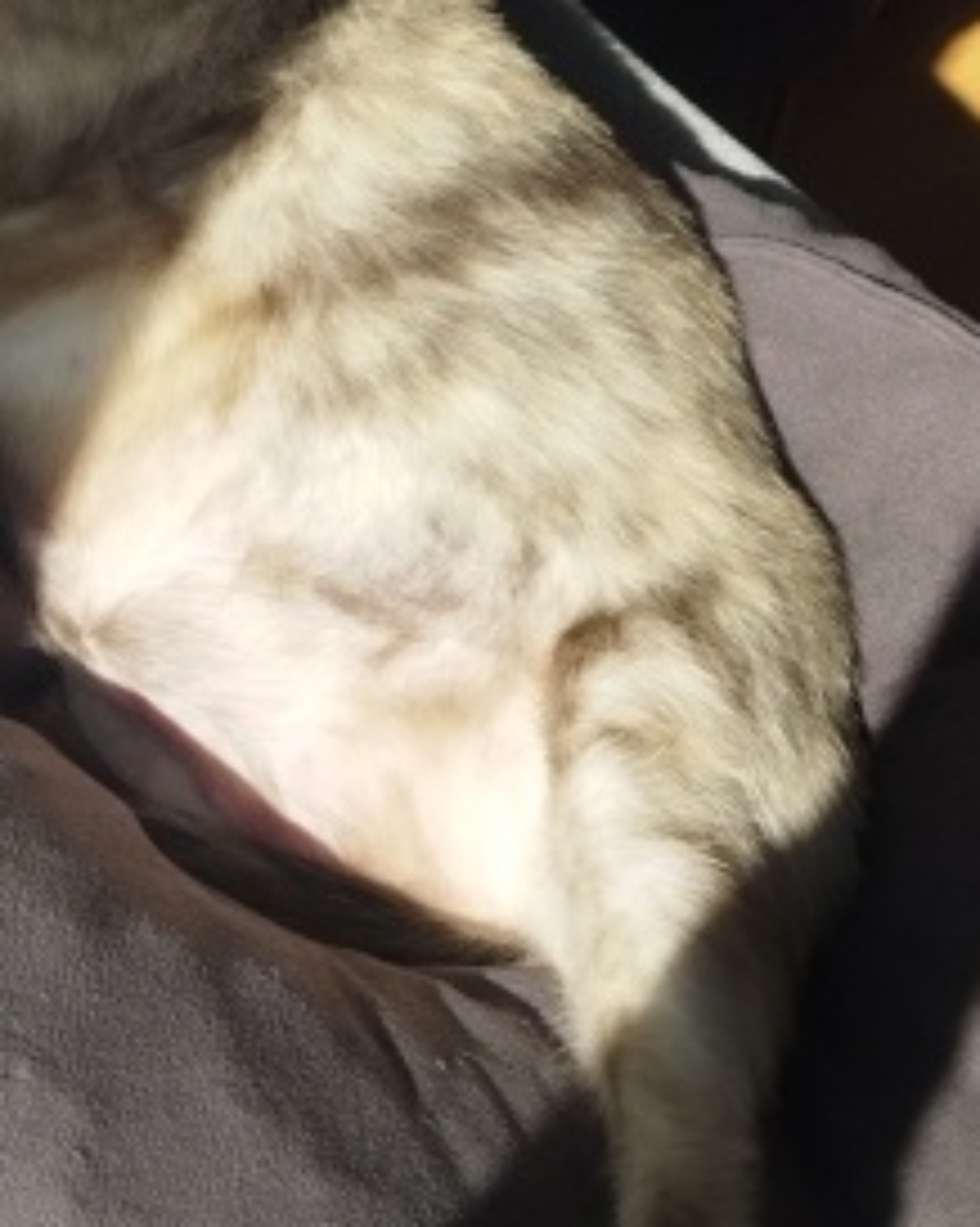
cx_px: 288
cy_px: 238
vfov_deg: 31.6
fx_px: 2105
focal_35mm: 58
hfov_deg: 26.0
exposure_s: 1/1777
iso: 99
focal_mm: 4.71
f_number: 1.79
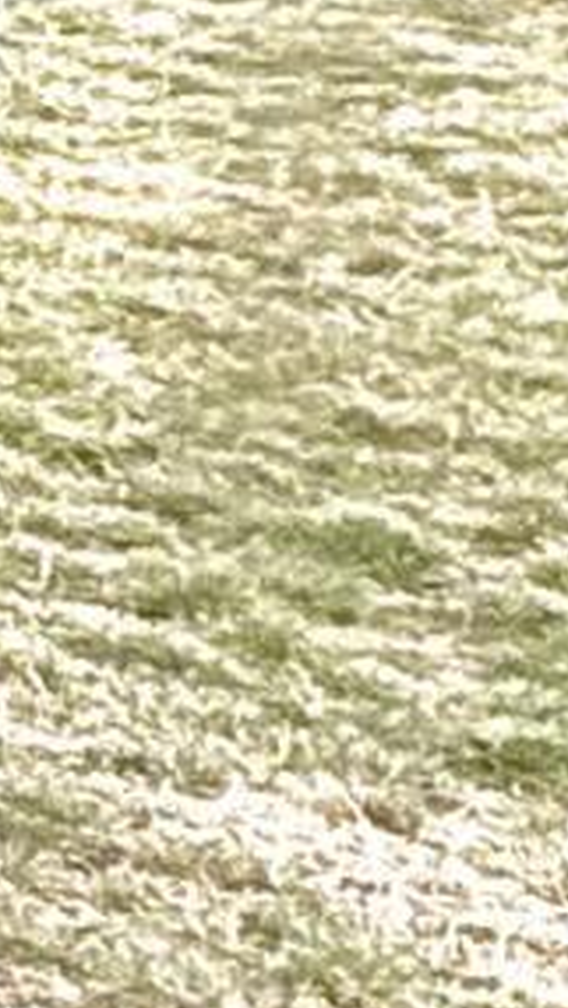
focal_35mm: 160
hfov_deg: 4.8
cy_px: 116
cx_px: -3023
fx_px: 4282
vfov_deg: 13.3
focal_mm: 2.22
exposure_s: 1/99
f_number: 2.2
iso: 50
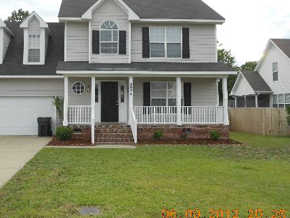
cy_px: 97
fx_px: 327
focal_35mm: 39
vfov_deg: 36.8
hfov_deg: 47.4
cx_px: 106
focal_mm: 5.1
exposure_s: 1/100
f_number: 3.4
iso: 80
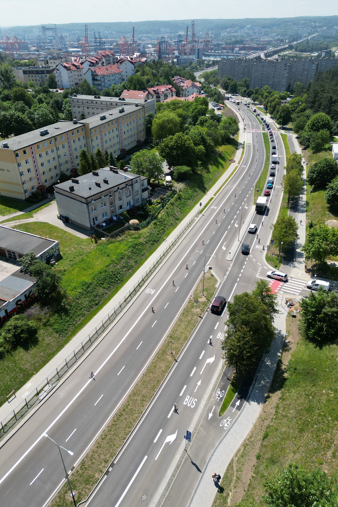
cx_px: 167
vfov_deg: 71.5
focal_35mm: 25
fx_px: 352
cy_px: 254
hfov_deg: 51.3
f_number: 1.7
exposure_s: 1/3000
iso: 150
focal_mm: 6.72
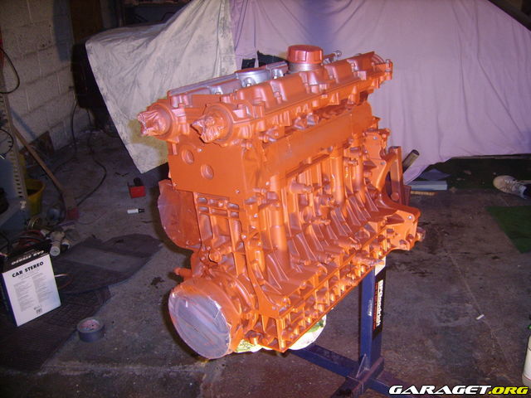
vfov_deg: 40.7
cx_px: 266
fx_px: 537
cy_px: 199
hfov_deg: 52.6
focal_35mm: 35
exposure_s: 1/30
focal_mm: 5.95
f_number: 2.8
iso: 142
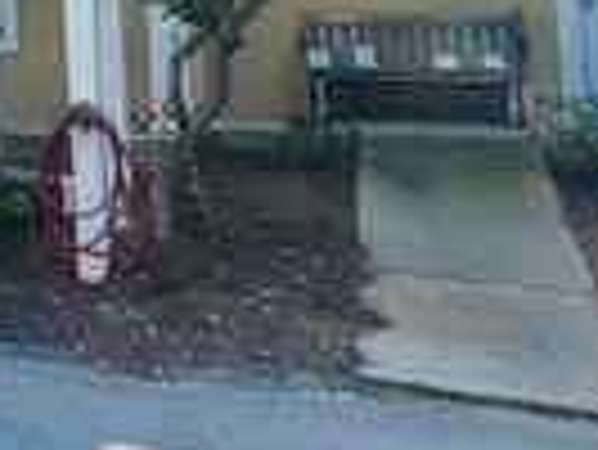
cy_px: -209
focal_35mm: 90
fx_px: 1556
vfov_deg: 15.3
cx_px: -513
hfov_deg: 17.3
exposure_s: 1/2041
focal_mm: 6.76
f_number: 1.78
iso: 80
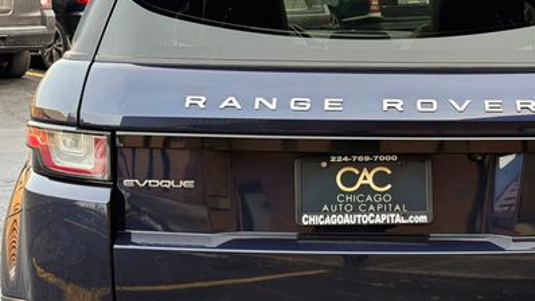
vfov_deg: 14.4
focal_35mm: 84
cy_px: 212
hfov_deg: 25.1
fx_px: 1192
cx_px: 364
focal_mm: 6.76
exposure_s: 1/356
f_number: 1.78
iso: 80
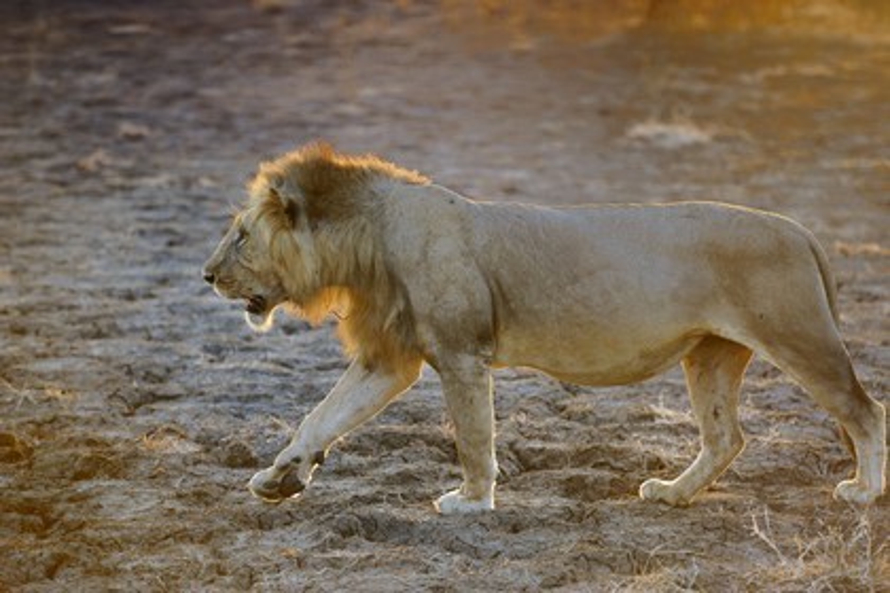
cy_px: 296
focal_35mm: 155
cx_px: 445
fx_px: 3832
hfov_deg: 13.2
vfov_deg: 8.9
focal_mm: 155
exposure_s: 1/800
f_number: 2.8
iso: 640
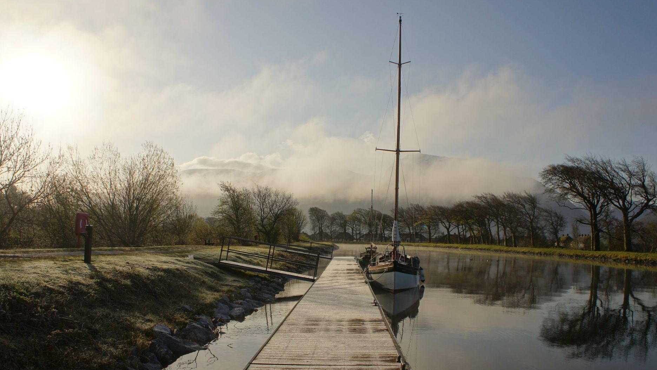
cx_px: 331
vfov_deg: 40.2
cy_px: 199
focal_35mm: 29
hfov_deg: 66.1
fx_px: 505
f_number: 7.1
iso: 200
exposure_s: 1/800
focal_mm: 18
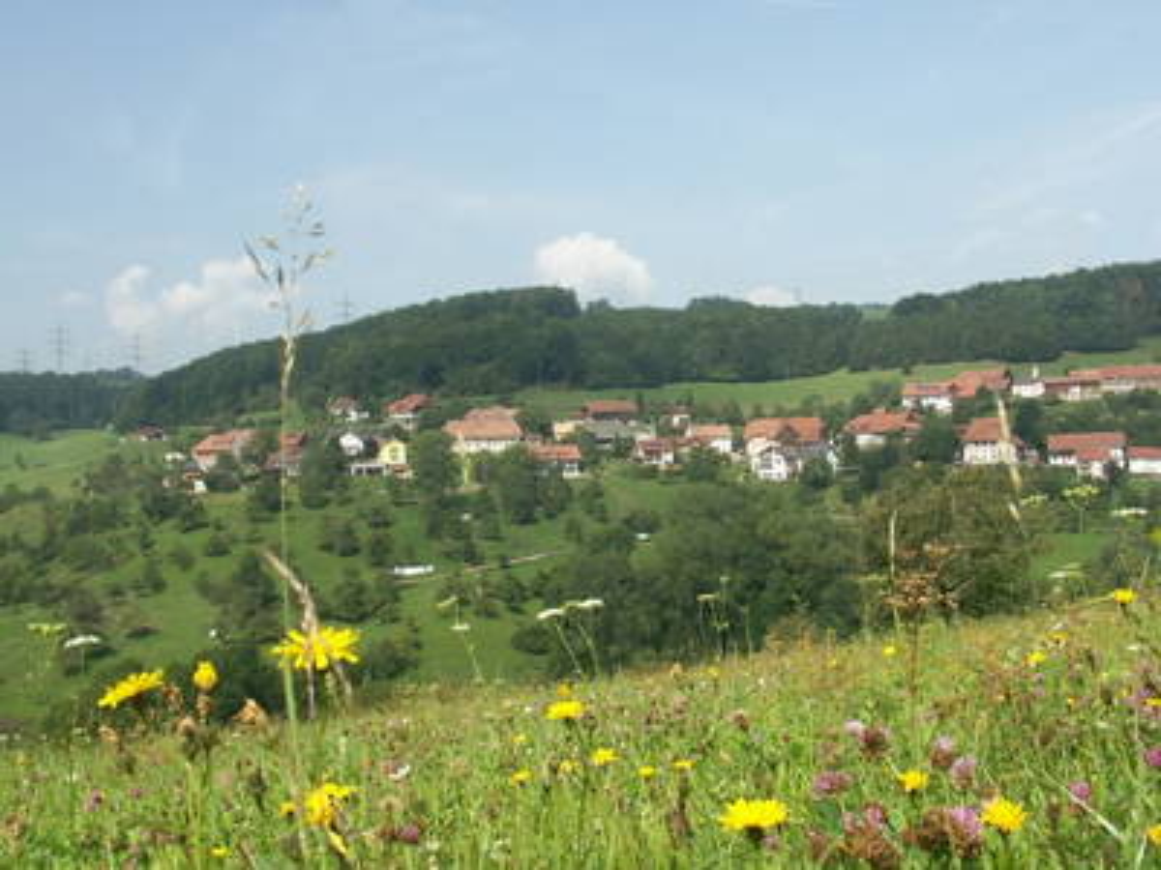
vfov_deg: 49.7
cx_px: 580
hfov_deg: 63.4
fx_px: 939
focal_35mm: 28
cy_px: 435
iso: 64
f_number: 5.6
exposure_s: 1/160
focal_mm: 7.2
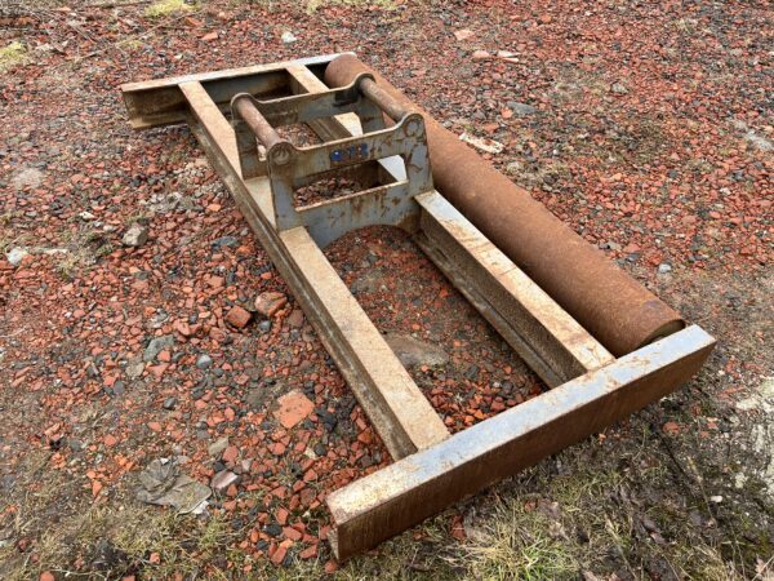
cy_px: 290
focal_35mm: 26
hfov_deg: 67.3
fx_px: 581
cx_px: 387
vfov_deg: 53.1
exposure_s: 1/155
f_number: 1.6
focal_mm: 5.1
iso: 40
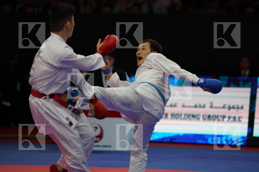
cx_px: 130
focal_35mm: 200
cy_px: 86
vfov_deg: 6.9
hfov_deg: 10.3
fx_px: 1439
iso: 4000
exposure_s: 1/1000
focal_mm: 200
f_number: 2.8
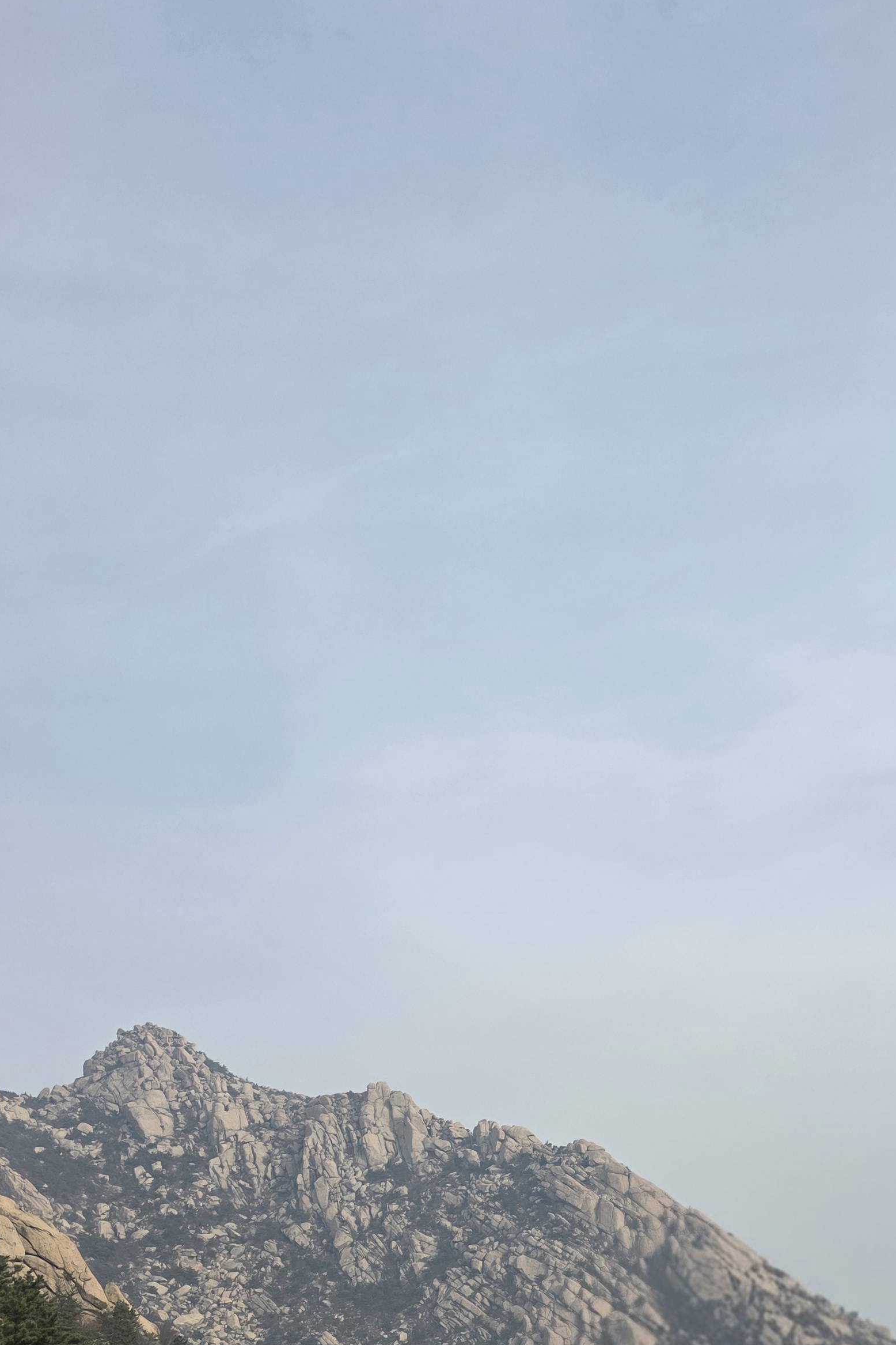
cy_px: 962
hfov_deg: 31.9
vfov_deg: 46.2
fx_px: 1531
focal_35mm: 41
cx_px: 703
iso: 80
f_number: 1.7
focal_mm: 6.3
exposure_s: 1/10000
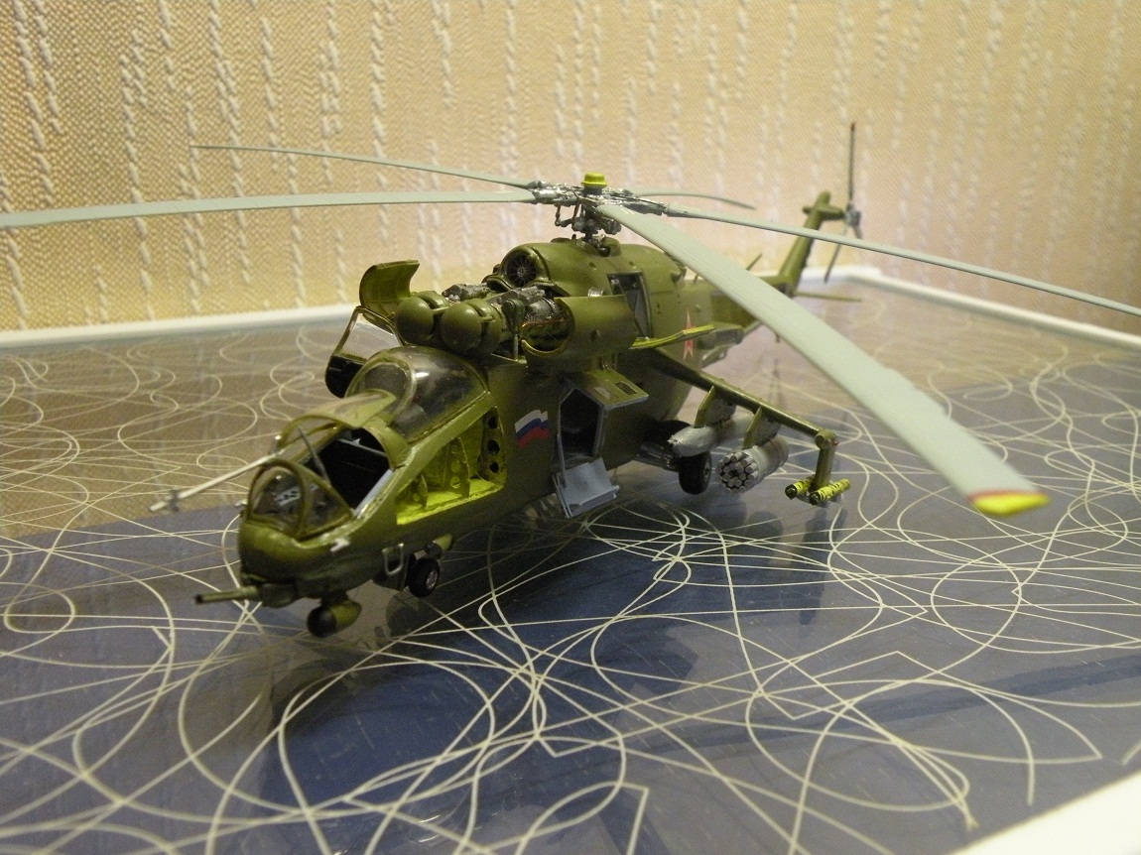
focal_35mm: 33
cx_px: 570
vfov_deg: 42.9
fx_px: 1088
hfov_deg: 55.4
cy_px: 428
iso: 400
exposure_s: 1/21
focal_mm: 5.8
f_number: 3.2
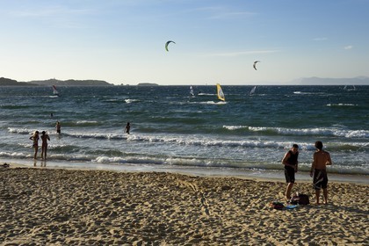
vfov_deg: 33.4
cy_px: 123
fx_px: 410
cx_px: 184
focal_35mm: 40
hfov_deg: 48.5
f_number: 13
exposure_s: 1/320
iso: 200
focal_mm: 40
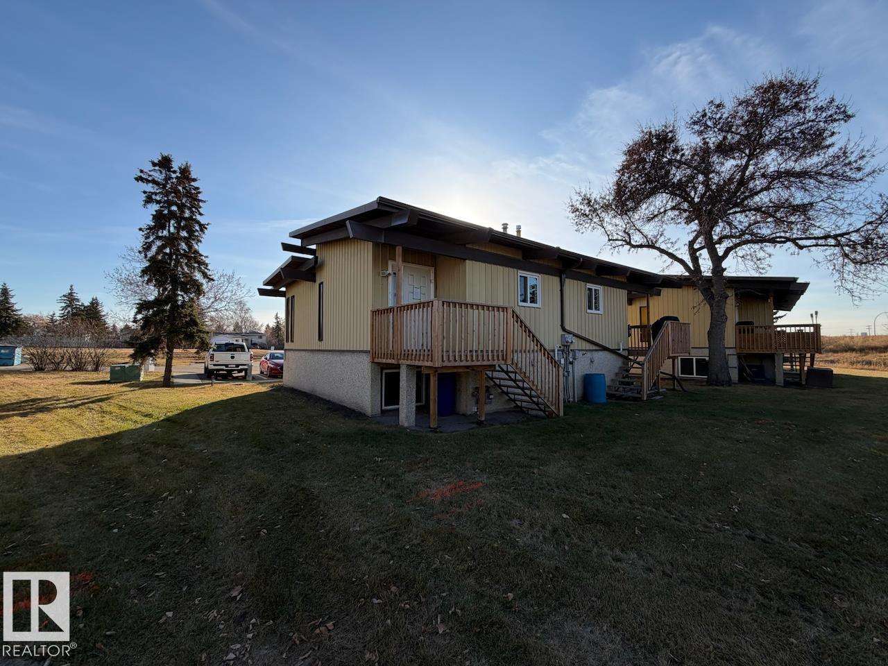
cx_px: 444
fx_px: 359
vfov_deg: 85.7
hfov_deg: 102.1
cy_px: 333
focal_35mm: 14
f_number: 2.2
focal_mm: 2.22
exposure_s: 1/770
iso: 32
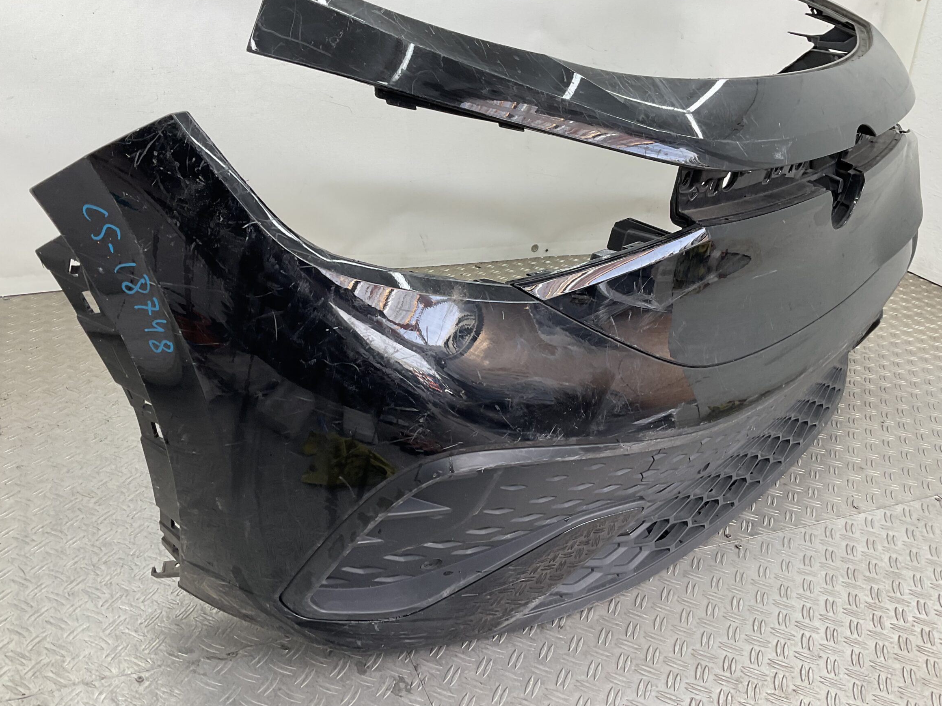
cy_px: 319
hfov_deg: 56.8
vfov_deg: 44.1
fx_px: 871
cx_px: 439
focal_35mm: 32
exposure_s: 1/120
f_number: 1.8
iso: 32
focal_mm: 3
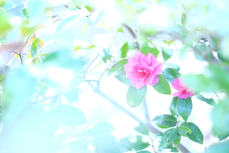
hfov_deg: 37.5
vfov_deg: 25.5
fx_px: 337
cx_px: 114
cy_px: 76
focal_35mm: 53
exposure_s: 1/60
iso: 640
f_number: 1.4
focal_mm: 35
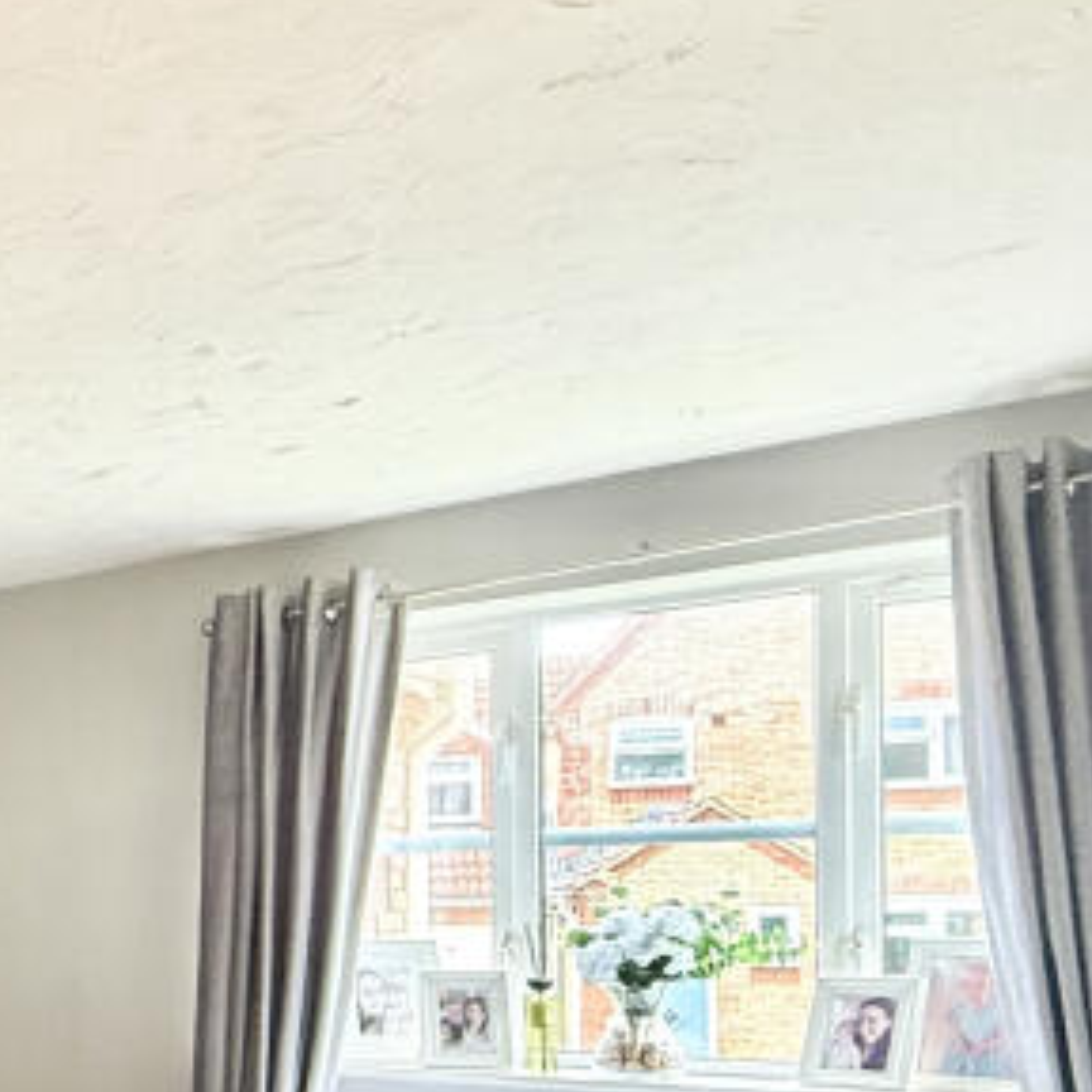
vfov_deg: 36.6
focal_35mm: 44
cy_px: 918
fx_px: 1570
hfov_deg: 28.1
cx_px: -474
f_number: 2.2
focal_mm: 2.22
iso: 500
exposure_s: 1/60
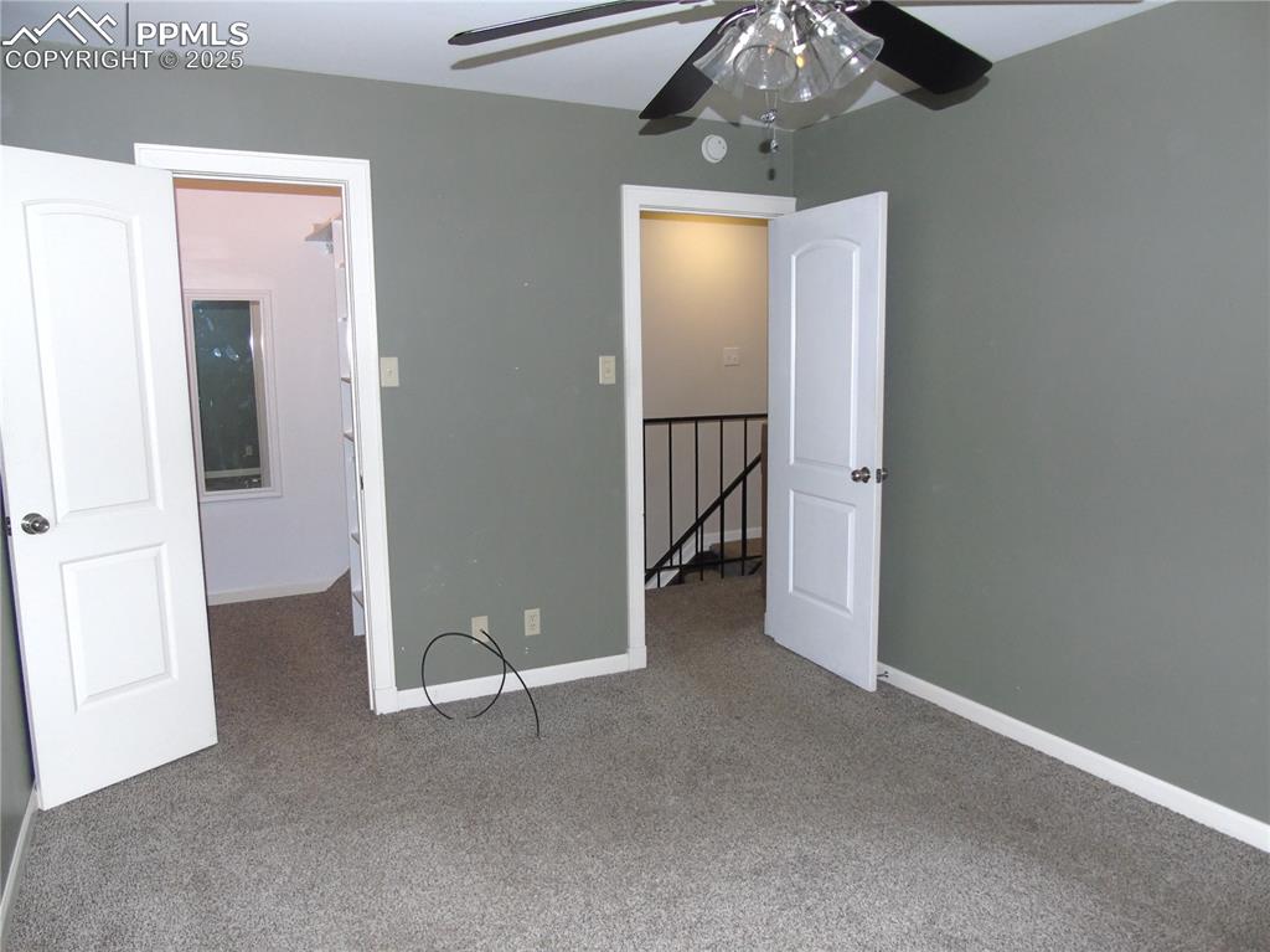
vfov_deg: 54.8
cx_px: 635
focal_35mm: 25
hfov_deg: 69.4
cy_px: 476
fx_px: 917
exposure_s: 1/30
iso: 200
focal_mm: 4.4
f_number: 3.4
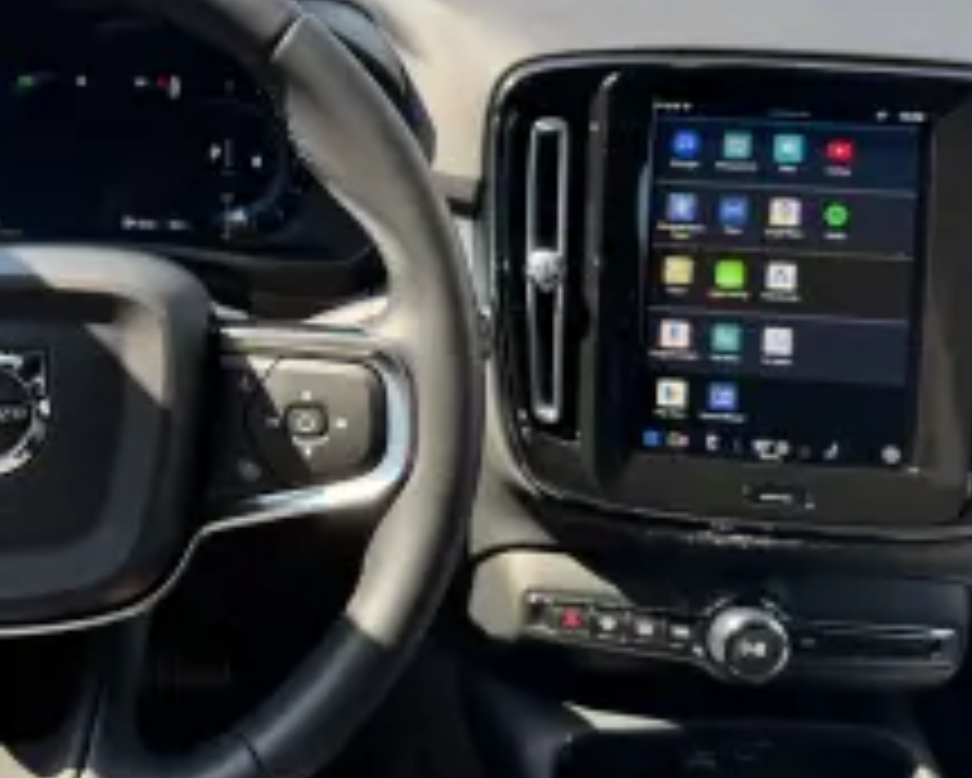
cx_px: 238
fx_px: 1122
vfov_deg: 37.8
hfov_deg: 45.2
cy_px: 261
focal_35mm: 39
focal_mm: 6.76
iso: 80
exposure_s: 1/368
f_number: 1.78
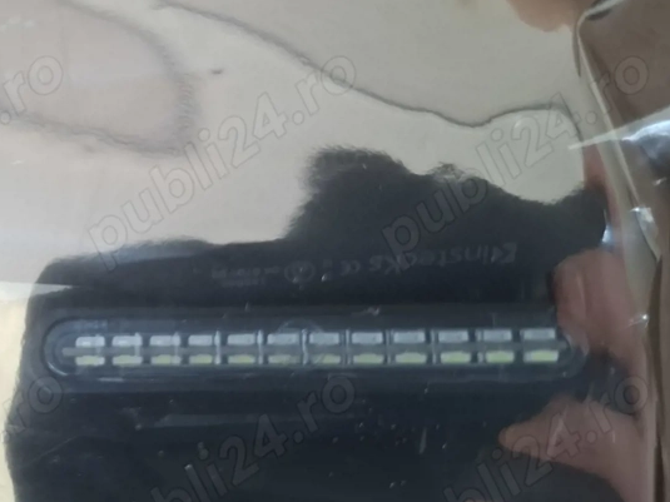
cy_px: 178
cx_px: 74
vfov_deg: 33.4
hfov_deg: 40.7
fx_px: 832
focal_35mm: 43
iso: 320
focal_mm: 5.54
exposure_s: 1/100
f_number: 1.8
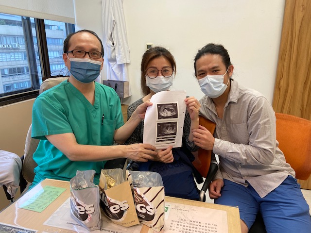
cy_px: 116
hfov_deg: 67.3
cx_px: 156
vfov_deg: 53.1
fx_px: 234
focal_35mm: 26
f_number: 1.8
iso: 125
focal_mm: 4.25
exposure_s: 1/120
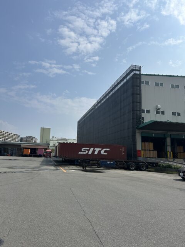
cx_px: 92
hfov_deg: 53.1
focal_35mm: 26
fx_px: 185
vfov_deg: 67.3
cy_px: 124
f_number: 1.5
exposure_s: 1/8696
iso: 50
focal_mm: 5.7
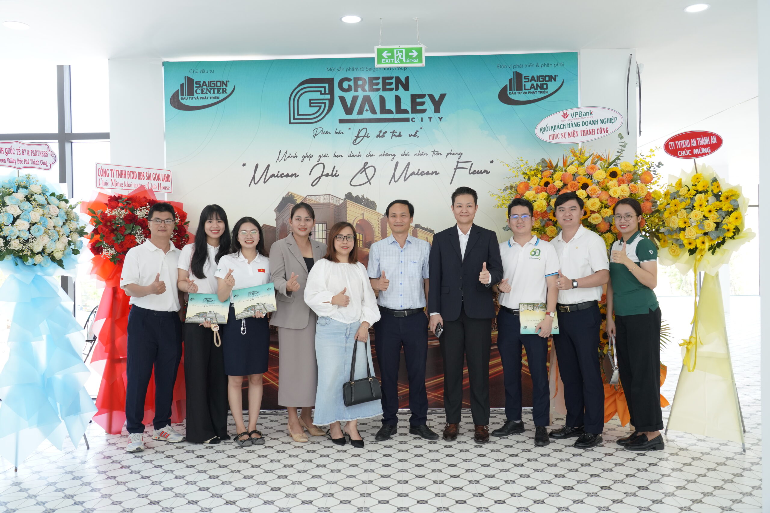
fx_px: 663
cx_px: 385
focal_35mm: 31
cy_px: 256
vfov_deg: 42.3
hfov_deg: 60.3
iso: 1000
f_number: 5.6
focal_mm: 31
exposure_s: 1/160
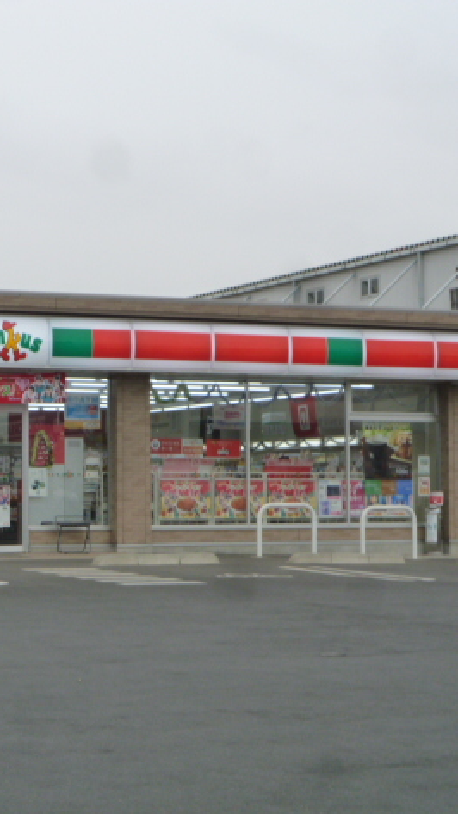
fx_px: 1814
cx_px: 59
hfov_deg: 14.3
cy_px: 404
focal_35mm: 84
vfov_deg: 25.3
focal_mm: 10.1
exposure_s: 1/80
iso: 125
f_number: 4.4
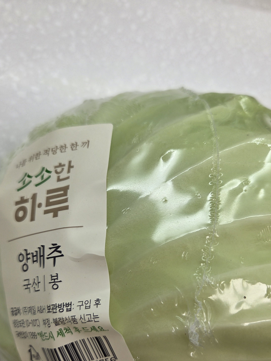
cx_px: 140
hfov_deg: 44.2
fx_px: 334
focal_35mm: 32
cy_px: 233
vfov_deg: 55.9
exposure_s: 1/128
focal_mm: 5.4
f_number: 1.8
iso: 25
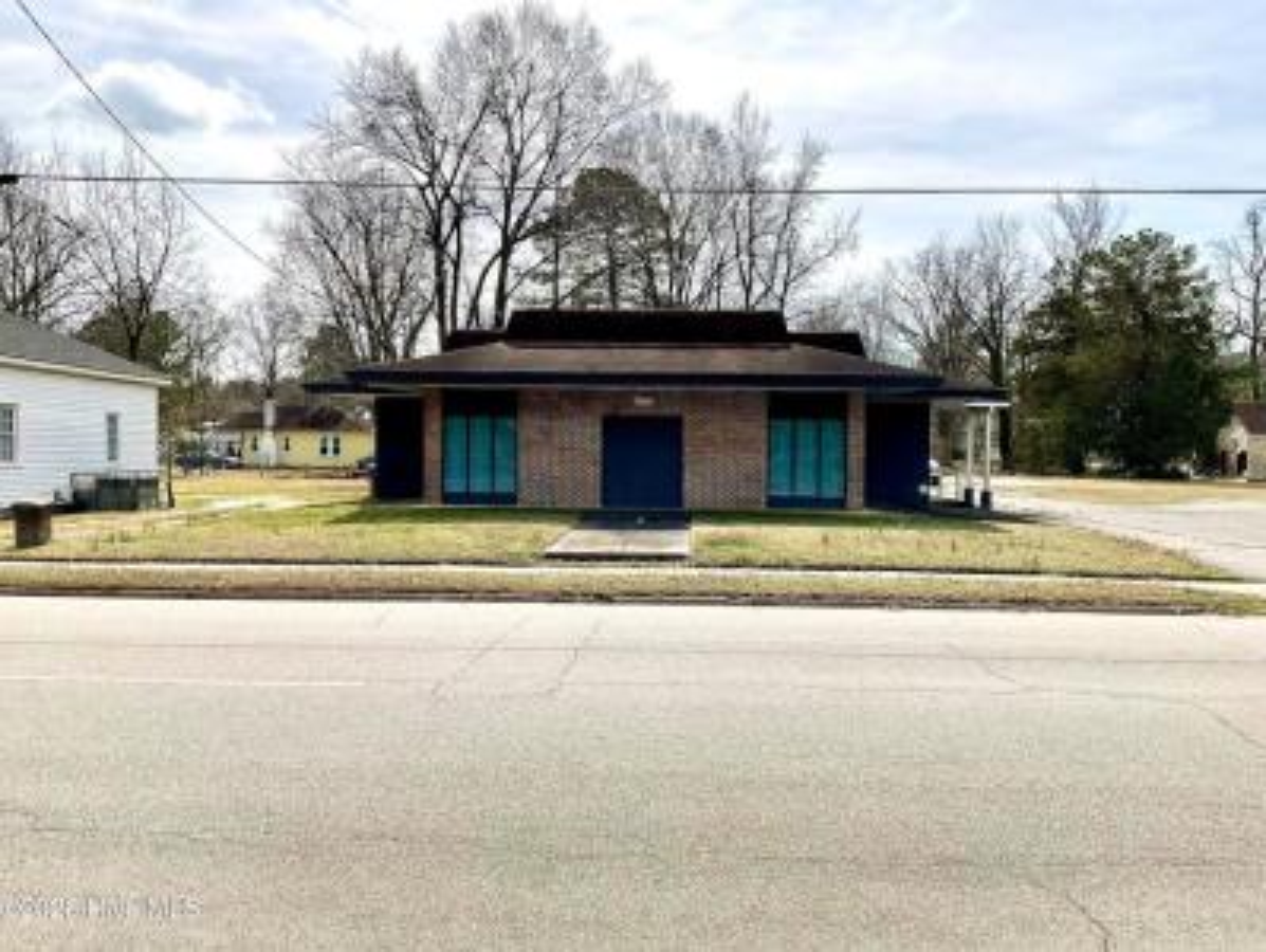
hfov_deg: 61.6
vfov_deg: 48.3
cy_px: 476
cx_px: 633
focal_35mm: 29
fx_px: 1062
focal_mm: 3
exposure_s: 1/3788
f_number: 1.8
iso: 16
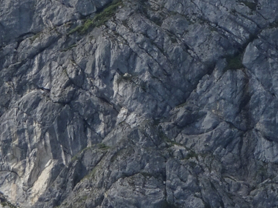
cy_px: -21
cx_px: 160
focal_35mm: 786
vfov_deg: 1.9
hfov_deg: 2.5
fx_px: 6309
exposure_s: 1/400
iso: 80
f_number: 6.3
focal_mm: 33.17
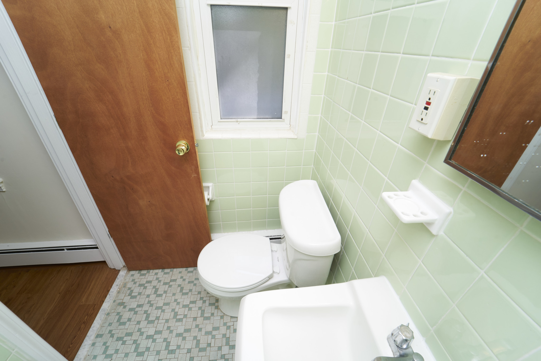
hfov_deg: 104.2
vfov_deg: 81.2
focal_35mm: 14
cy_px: 180
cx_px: 270
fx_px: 210
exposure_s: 1/13
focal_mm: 14
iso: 400
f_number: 11
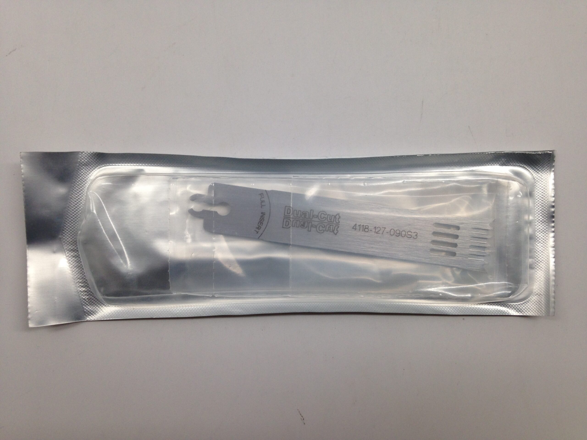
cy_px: 220
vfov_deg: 42.9
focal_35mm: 33
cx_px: 294
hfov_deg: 55.4
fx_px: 560
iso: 50
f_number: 2.4
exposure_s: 1/60
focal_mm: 4.12
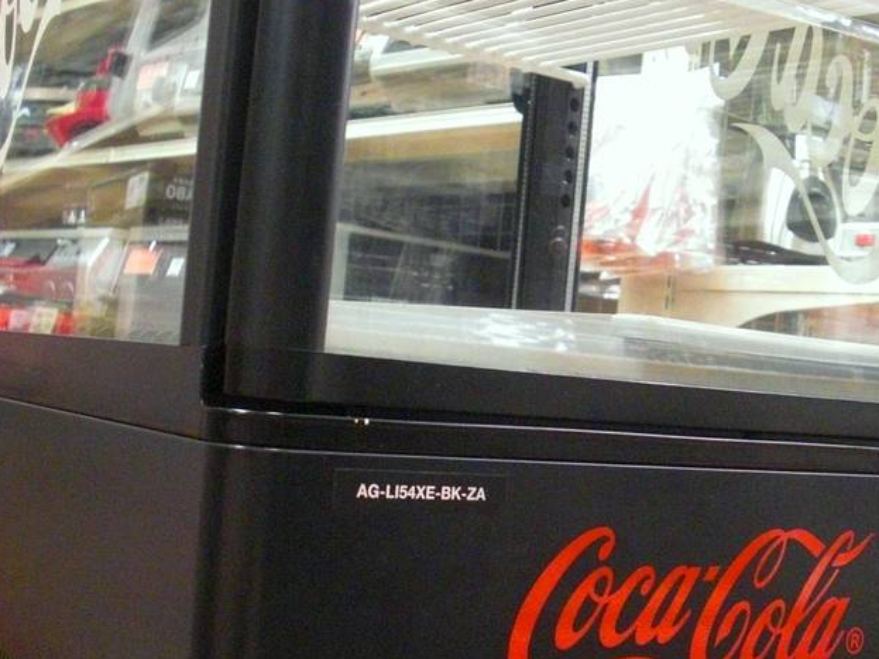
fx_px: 1320
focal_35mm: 52
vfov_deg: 27.9
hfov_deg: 36.5
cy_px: 437
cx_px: 573
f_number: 2.8
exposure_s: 1/60
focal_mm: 6.3
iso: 800
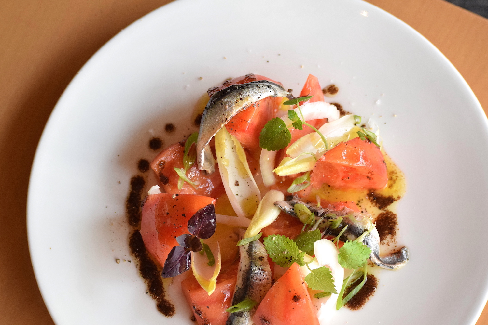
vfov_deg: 13.0
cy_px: 193
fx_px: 1432
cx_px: 267
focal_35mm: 106
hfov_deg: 19.3
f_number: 4.5
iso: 1600
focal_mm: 55
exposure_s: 1/400
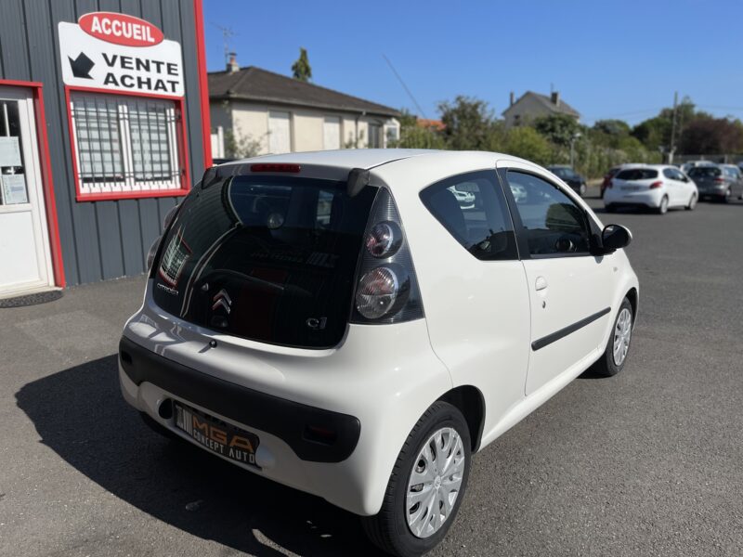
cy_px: 278
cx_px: 372
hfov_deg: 67.3
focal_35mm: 26
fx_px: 558
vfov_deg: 53.1
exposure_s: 1/10000
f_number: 1.6
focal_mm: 5.1
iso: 50
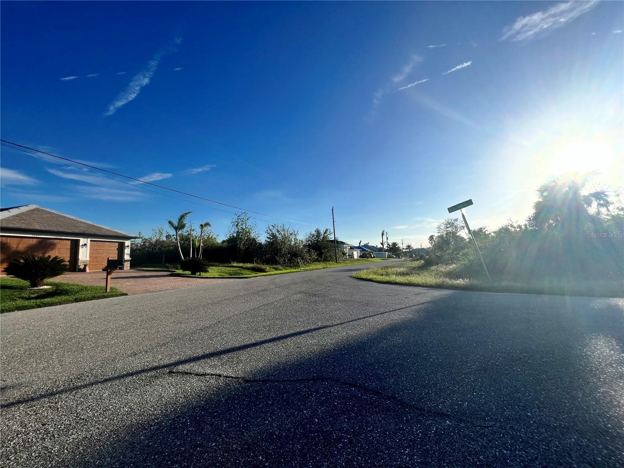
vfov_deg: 89.9
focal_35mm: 13
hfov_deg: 106.2
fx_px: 234
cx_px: 312
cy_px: 234
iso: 32
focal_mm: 1.57
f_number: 1.8
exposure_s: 1/2801
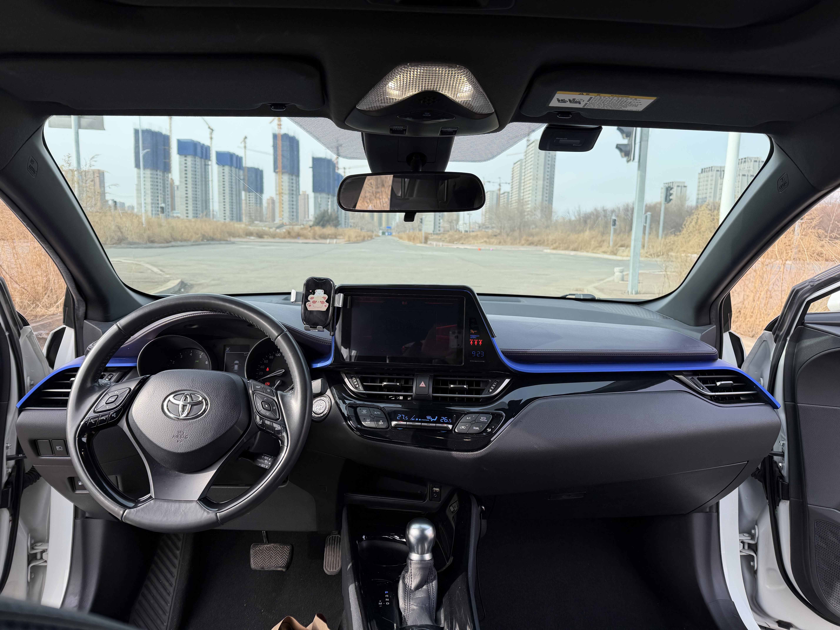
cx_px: 420
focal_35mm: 24
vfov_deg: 56.8
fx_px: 582
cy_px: 315
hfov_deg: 71.6
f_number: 1.78
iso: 100
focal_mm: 6.76
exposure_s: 1/1075
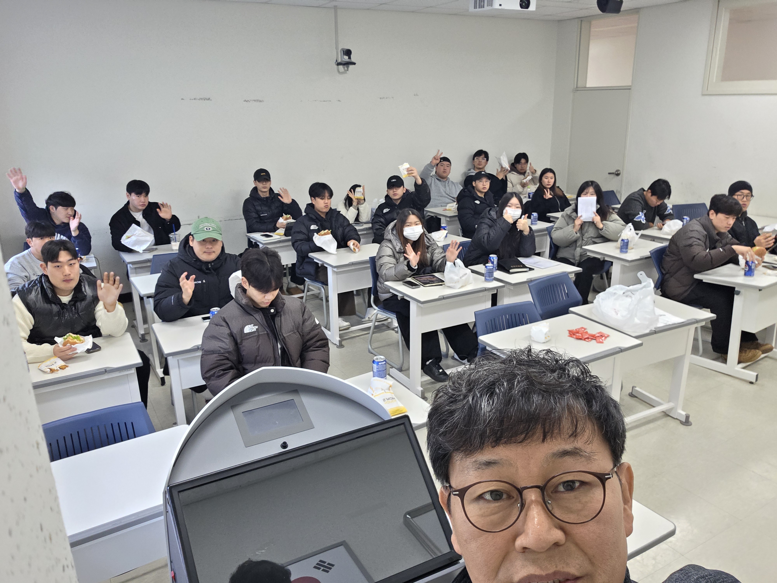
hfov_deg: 69.4
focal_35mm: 25
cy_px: 292
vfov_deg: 54.9
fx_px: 561
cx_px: 388
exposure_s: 1/120
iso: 320
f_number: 2.2
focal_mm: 3.3
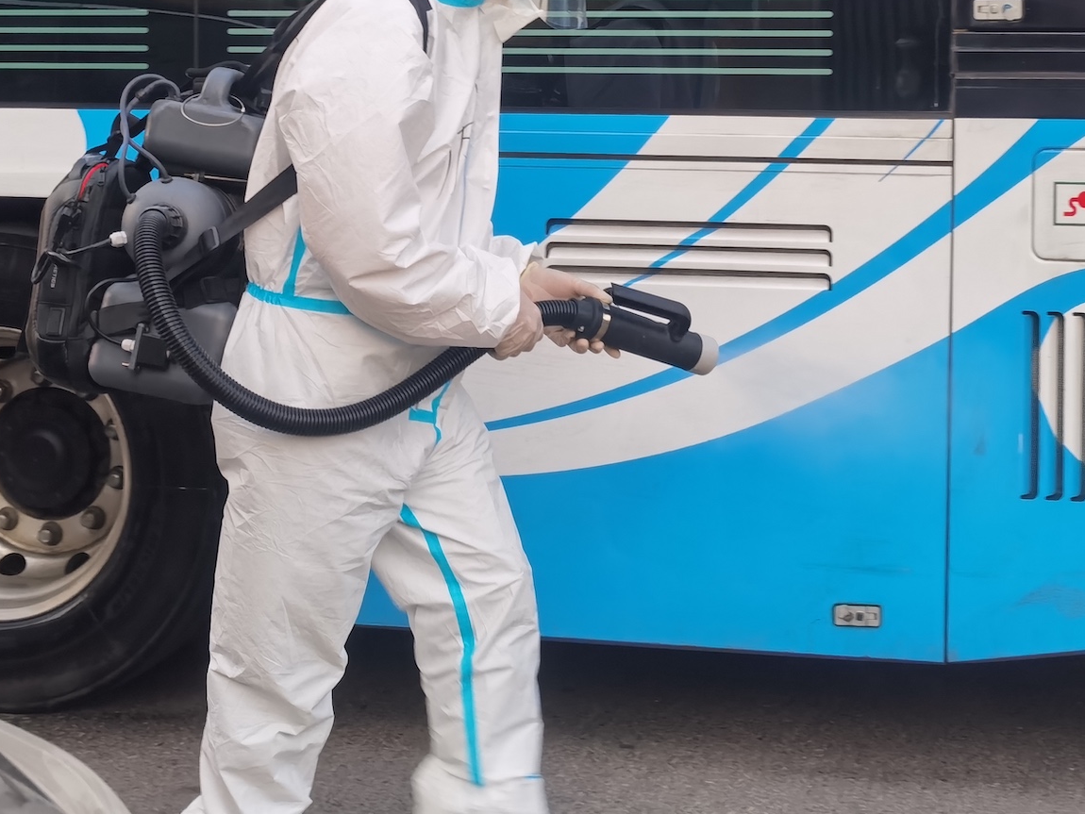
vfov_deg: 18.2
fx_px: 2508
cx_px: 524
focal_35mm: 80
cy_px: 110
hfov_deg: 24.4
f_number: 1.9
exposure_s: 1/111
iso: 50
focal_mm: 6.71
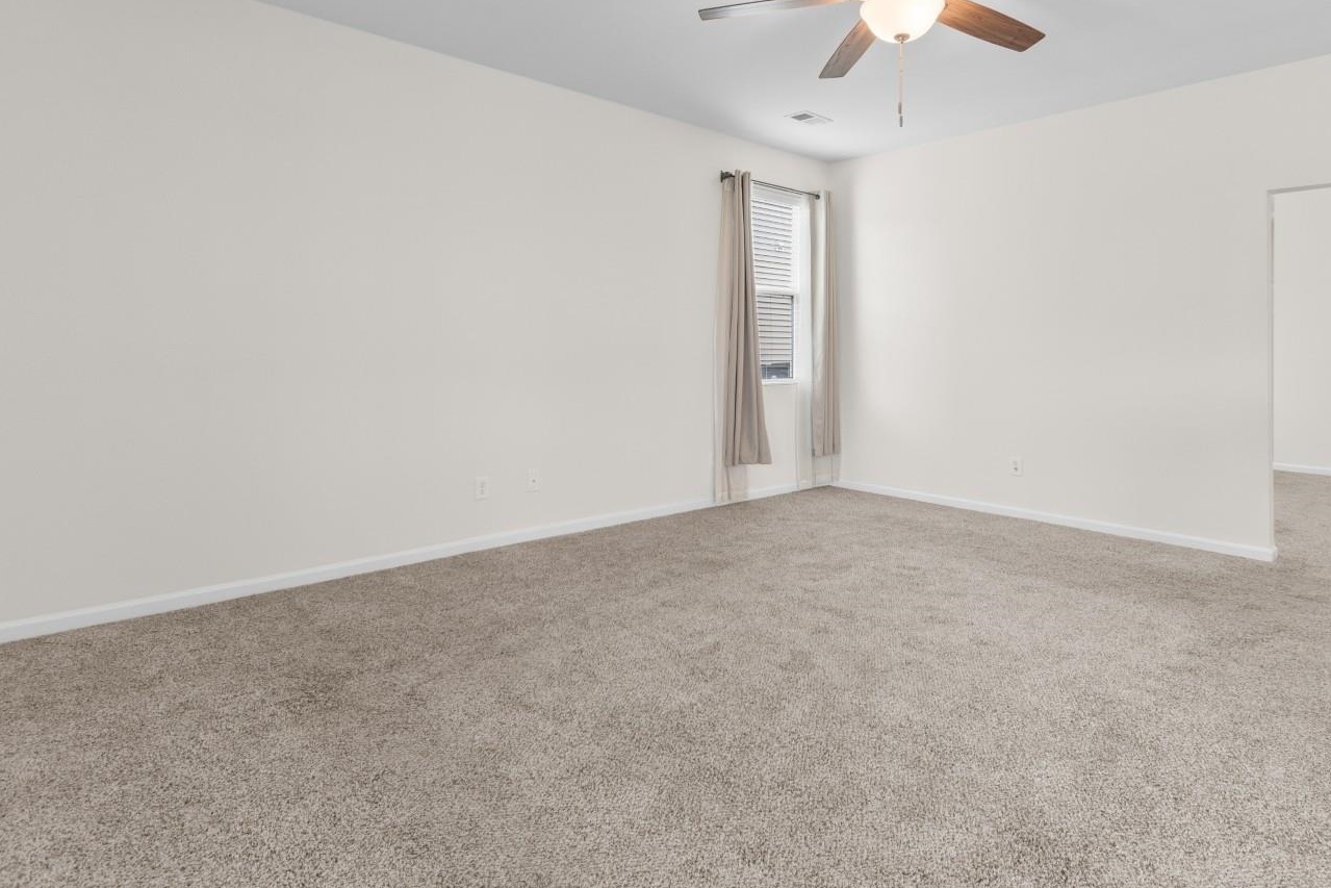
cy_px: 331
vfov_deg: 63.6
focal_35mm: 19
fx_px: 703
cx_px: 727
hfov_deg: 86.7
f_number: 4.5
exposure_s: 2
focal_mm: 10
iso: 100
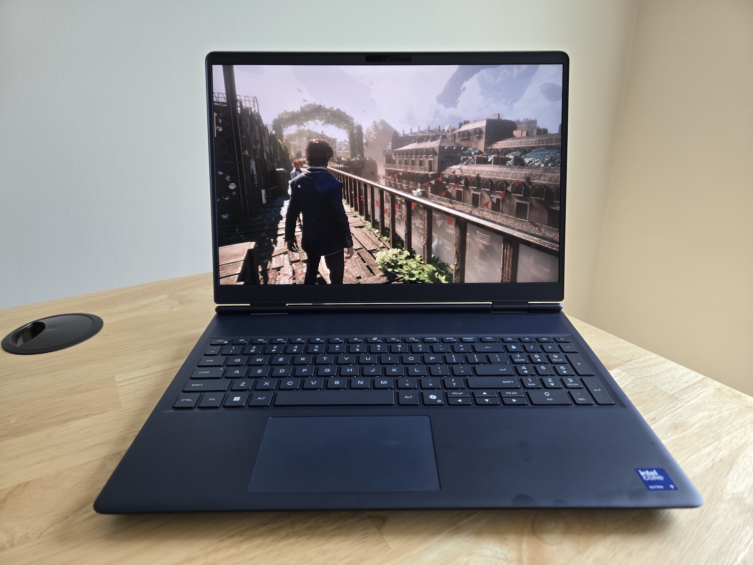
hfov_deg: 73.9
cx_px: 376
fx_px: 500
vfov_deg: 58.9
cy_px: 282
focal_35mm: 23
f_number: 1.8
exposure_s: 1/180
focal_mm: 5.4
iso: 125
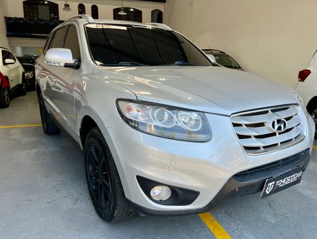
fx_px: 238
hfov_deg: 67.2
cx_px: 158
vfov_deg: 53.2
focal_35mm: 26
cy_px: 120
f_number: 1.5
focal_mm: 5.7
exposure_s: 1/572
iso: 50
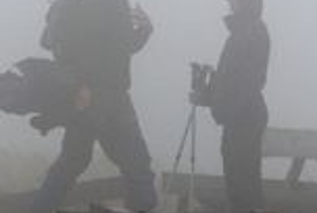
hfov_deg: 5.2
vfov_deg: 3.5
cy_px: 98
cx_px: 234
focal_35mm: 396
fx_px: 3494
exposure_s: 1/250
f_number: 8
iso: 200
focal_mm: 50
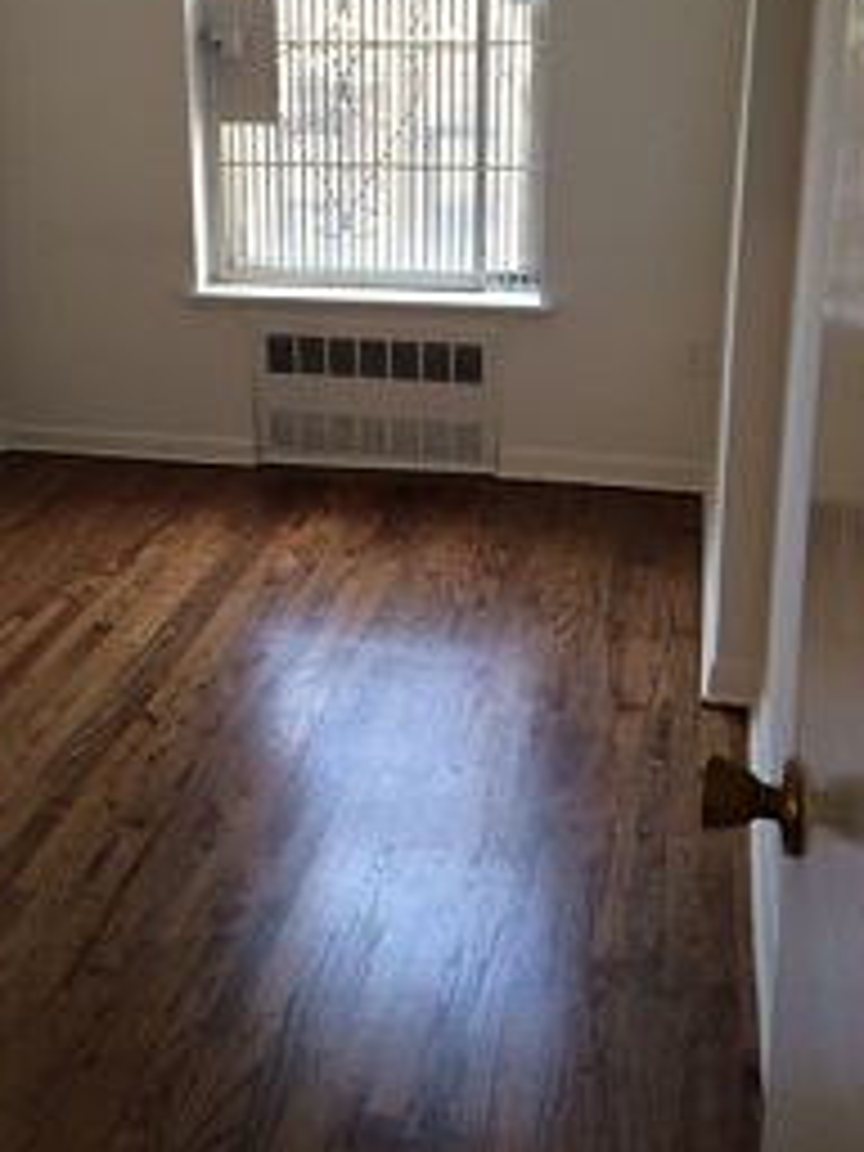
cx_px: 324
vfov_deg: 44.8
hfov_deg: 34.9
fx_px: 1364
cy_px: 351
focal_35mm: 41
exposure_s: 1/30
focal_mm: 4.15
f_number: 2.2
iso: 80
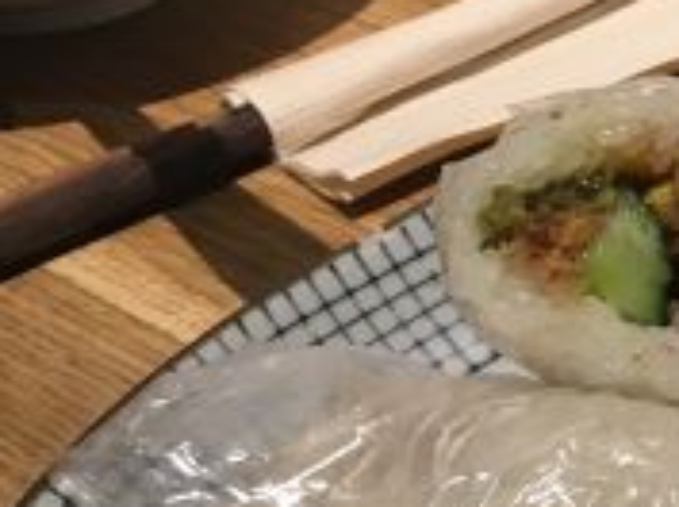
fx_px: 2251
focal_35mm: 115
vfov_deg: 12.8
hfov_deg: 15.2
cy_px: 282
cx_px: 1151
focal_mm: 4.15
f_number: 2.2
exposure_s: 1/33
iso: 100
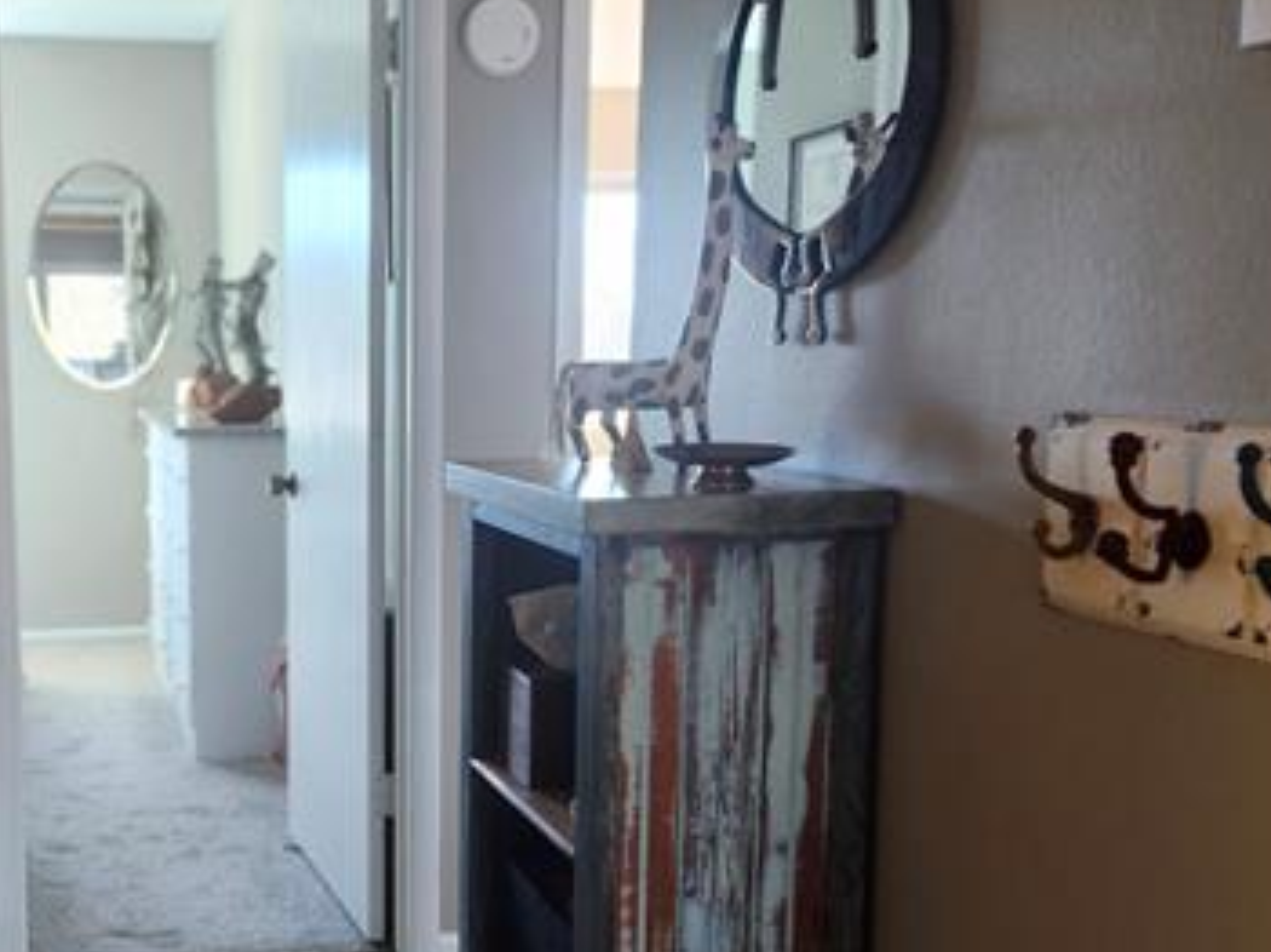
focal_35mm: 42
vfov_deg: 34.2
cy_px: 576
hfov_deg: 43.1
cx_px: 283
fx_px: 1541
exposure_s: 1/120
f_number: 1.8
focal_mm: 5.54
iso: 500
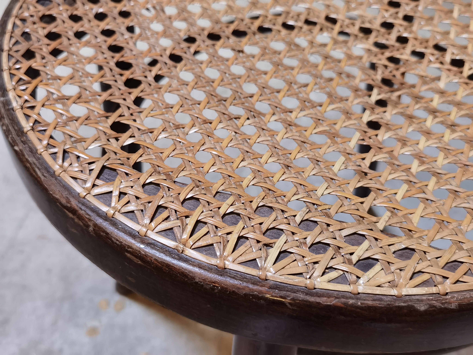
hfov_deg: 46.8
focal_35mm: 40
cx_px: 236
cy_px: 178
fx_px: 547
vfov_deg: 36.0
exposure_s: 1/50
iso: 250
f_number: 1.9
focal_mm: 6.71
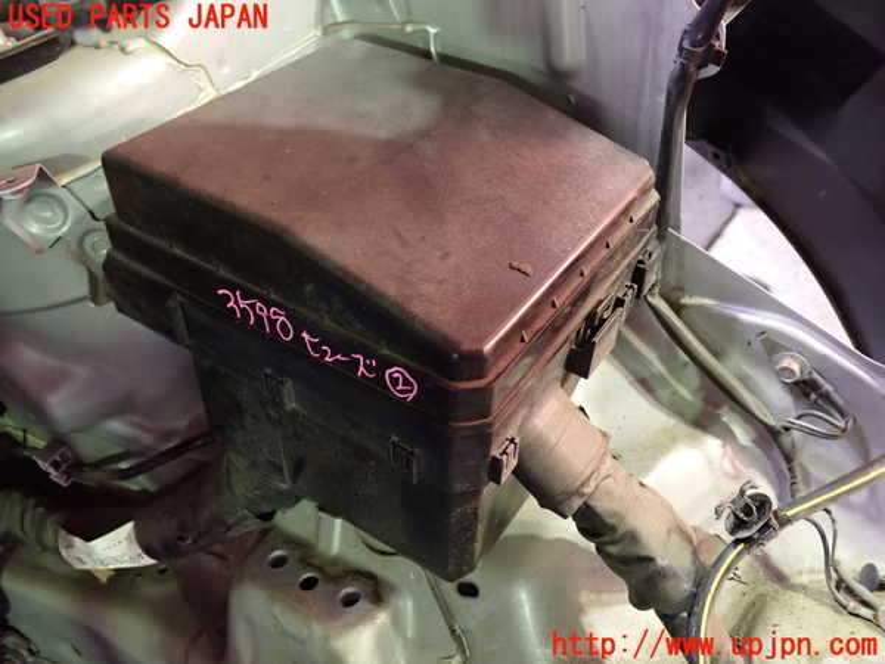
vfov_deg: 46.8
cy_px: 332
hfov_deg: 60.0
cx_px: 442
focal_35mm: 30
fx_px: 767
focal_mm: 5.4
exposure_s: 1/20
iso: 800
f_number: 2.3
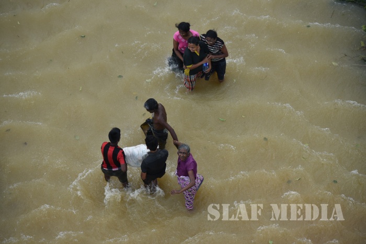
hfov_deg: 17.1
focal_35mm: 120
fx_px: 1219
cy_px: 122
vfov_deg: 11.4
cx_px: 183
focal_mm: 120
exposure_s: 1/2000
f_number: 4
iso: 400
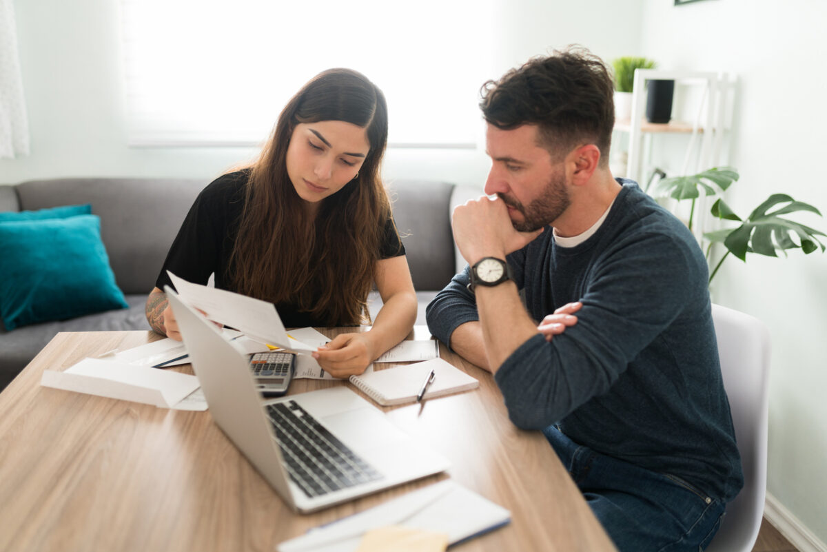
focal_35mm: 35
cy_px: 276
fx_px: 804
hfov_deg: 54.4
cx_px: 414
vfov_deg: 37.9
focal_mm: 35
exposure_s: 1/160
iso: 400
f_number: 1.8
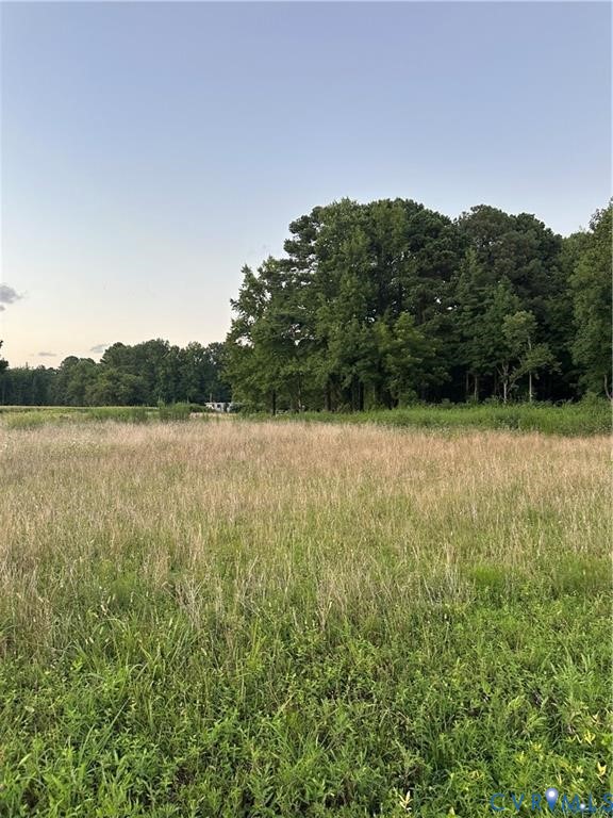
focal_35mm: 24
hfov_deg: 56.8
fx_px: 567
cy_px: 409
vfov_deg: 71.6
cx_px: 306
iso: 160
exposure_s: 1/121
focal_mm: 6.86
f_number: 1.78
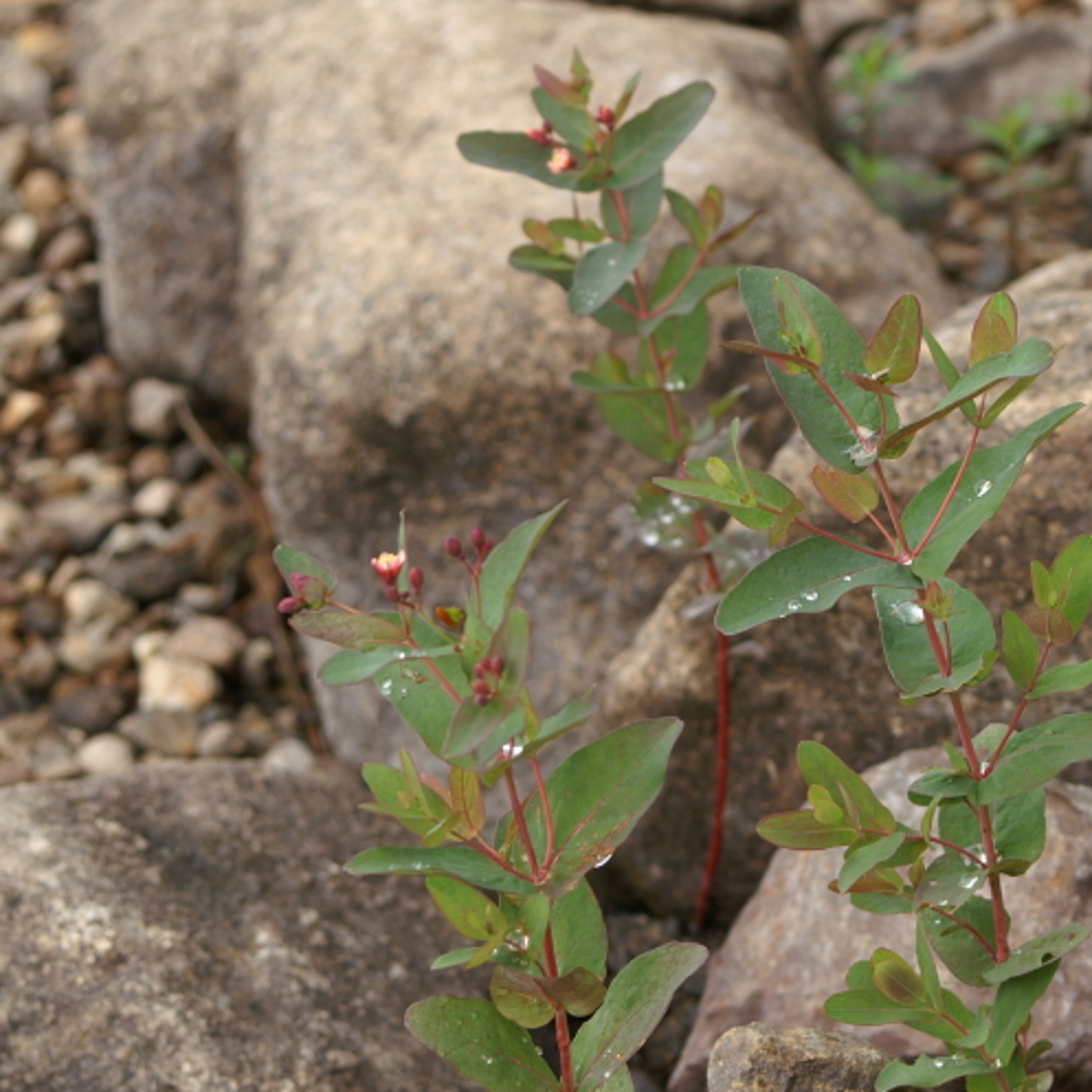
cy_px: 547
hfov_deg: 12.9
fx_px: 4818
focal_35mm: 135
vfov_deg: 12.9
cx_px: 686
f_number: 8
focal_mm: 70
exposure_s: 1/60
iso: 100
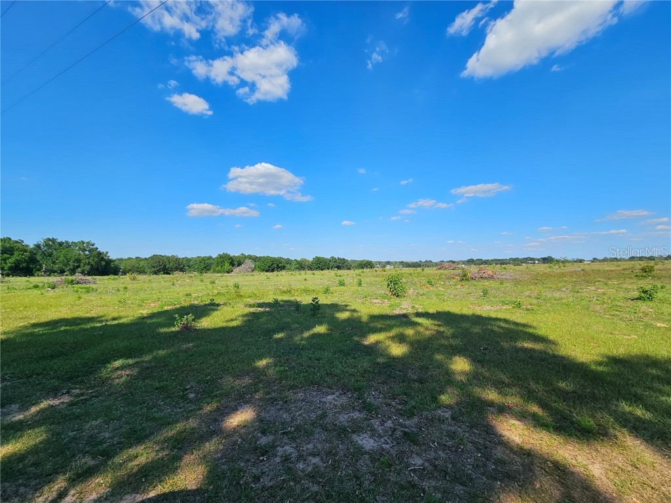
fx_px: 252
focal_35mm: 13
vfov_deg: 89.9
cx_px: 336
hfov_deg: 106.2
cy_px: 252
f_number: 2.2
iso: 50
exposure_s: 1/2296
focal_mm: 2.2
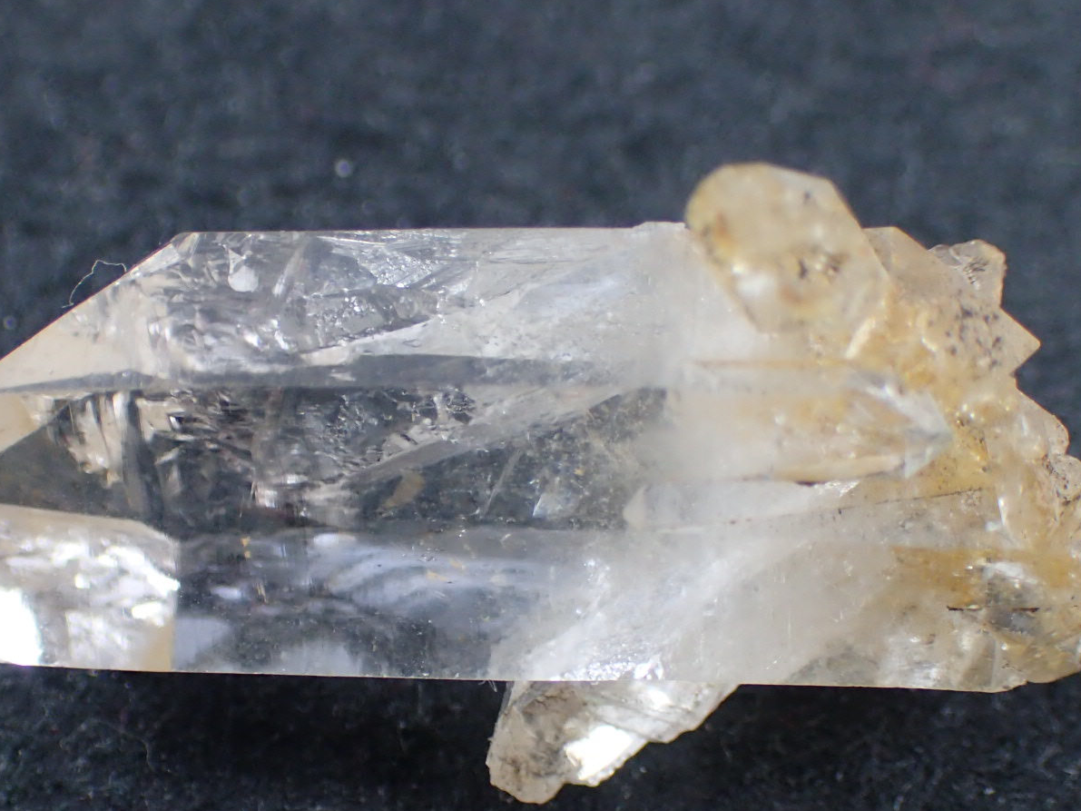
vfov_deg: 18.7
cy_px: 438
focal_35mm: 79
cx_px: 498
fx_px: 2467
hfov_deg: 24.7
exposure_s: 1/200
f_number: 3.2
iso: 400
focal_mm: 8.99
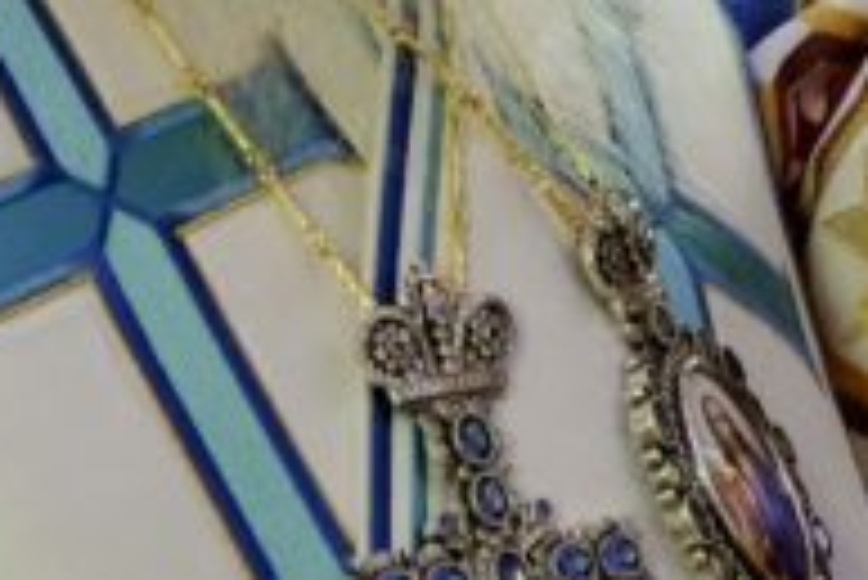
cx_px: 1381
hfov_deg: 7.7
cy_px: -627
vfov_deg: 5.2
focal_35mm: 260
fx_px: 6273
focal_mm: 32.9
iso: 2000
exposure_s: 1/80
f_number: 3.6
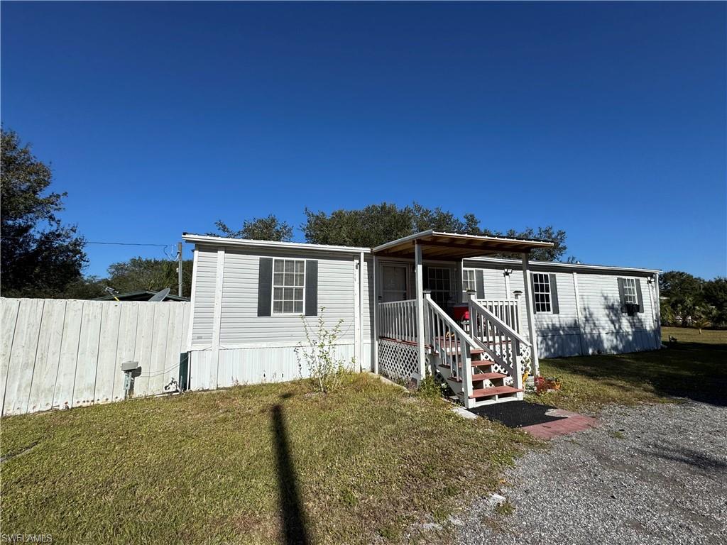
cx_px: 364
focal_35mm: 14
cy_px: 272
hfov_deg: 102.1
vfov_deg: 85.7
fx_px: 294
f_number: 2.2
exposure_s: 1/3906
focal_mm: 2.22
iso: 32
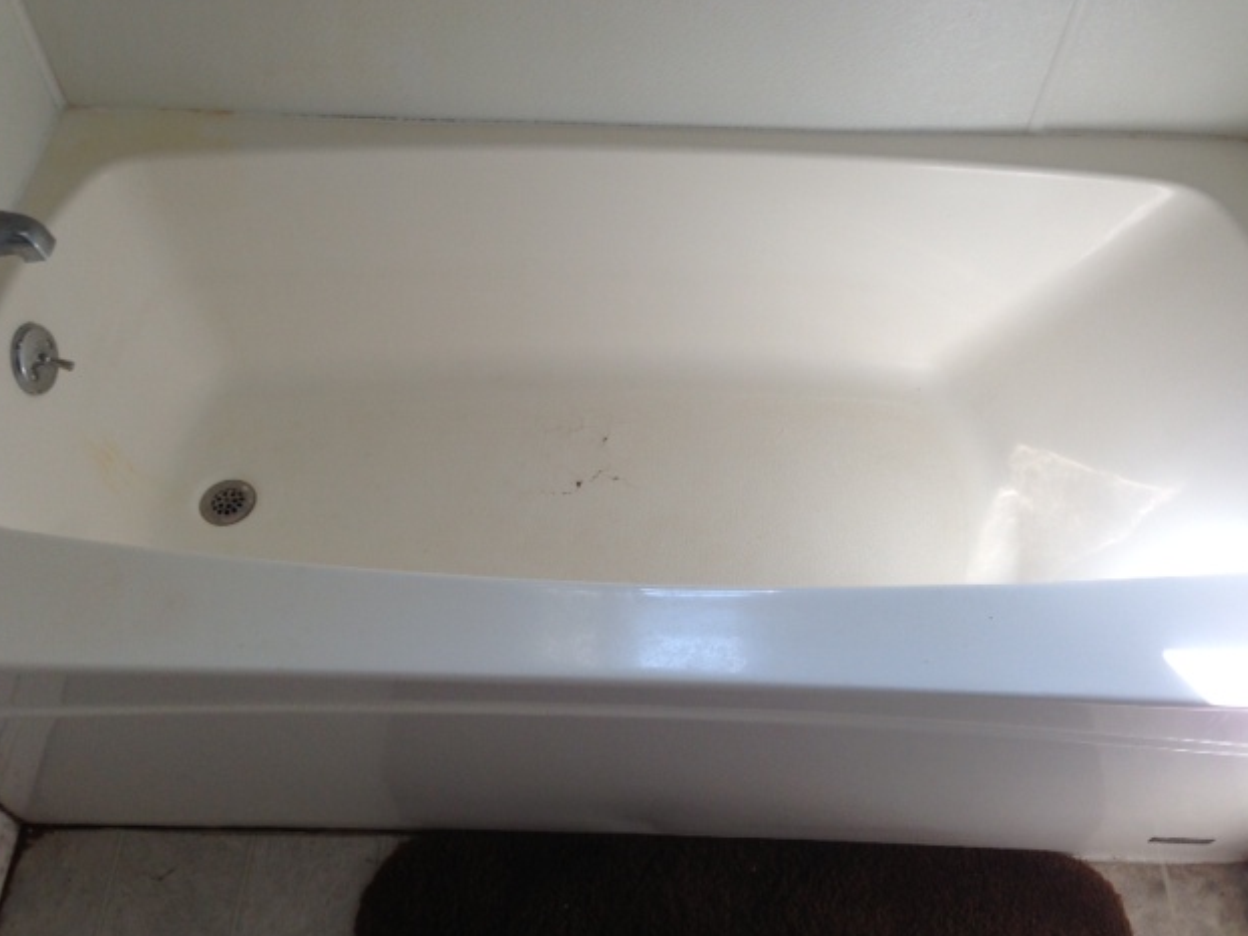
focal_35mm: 34
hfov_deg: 53.9
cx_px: 615
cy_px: 464
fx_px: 1226
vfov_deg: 41.8
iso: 64
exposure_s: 1/120
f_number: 2.4
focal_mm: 4.13
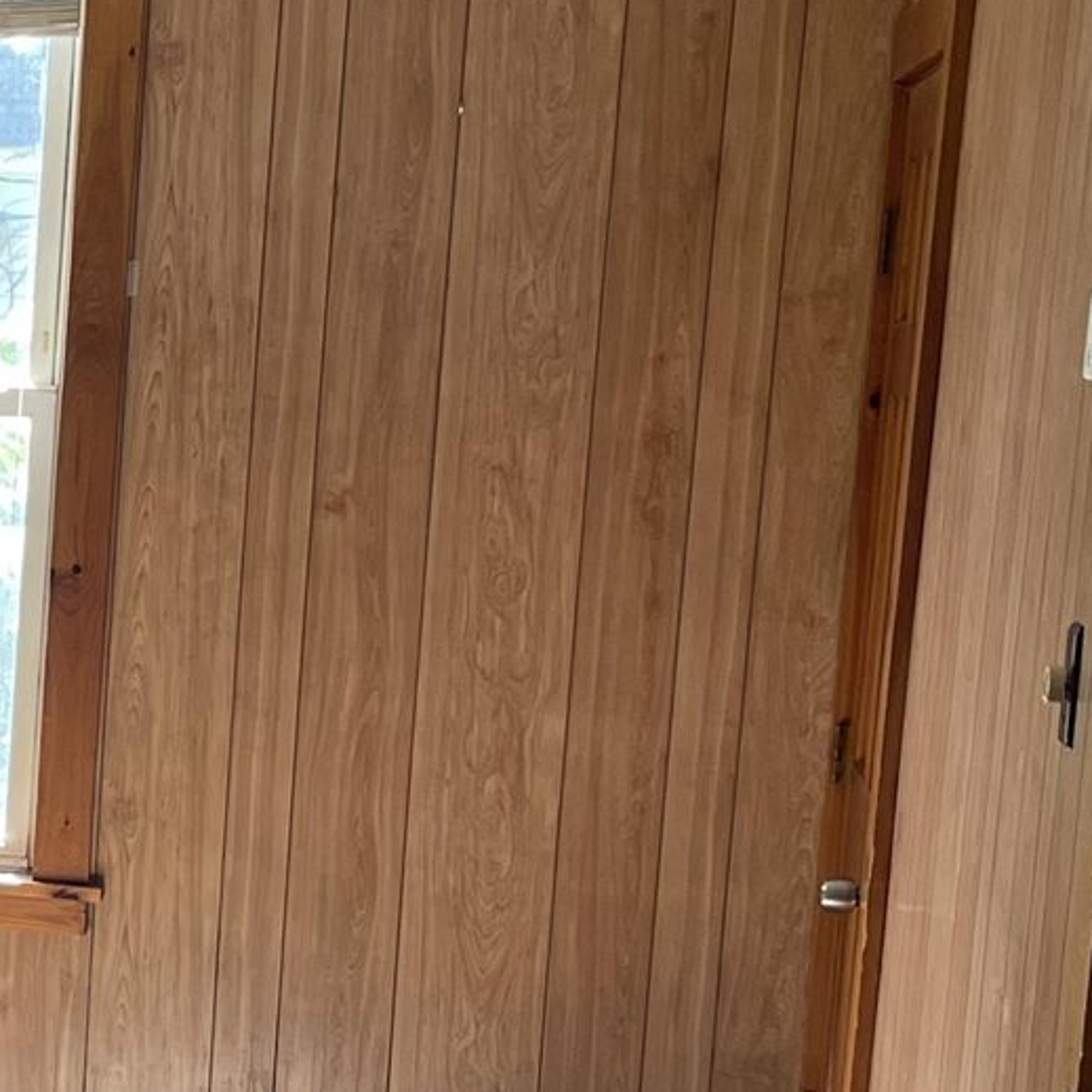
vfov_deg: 16.9
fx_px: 3640
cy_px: 947
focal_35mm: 102
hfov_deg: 15.4
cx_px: -663
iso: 64
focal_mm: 4.2
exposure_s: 1/121
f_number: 1.6
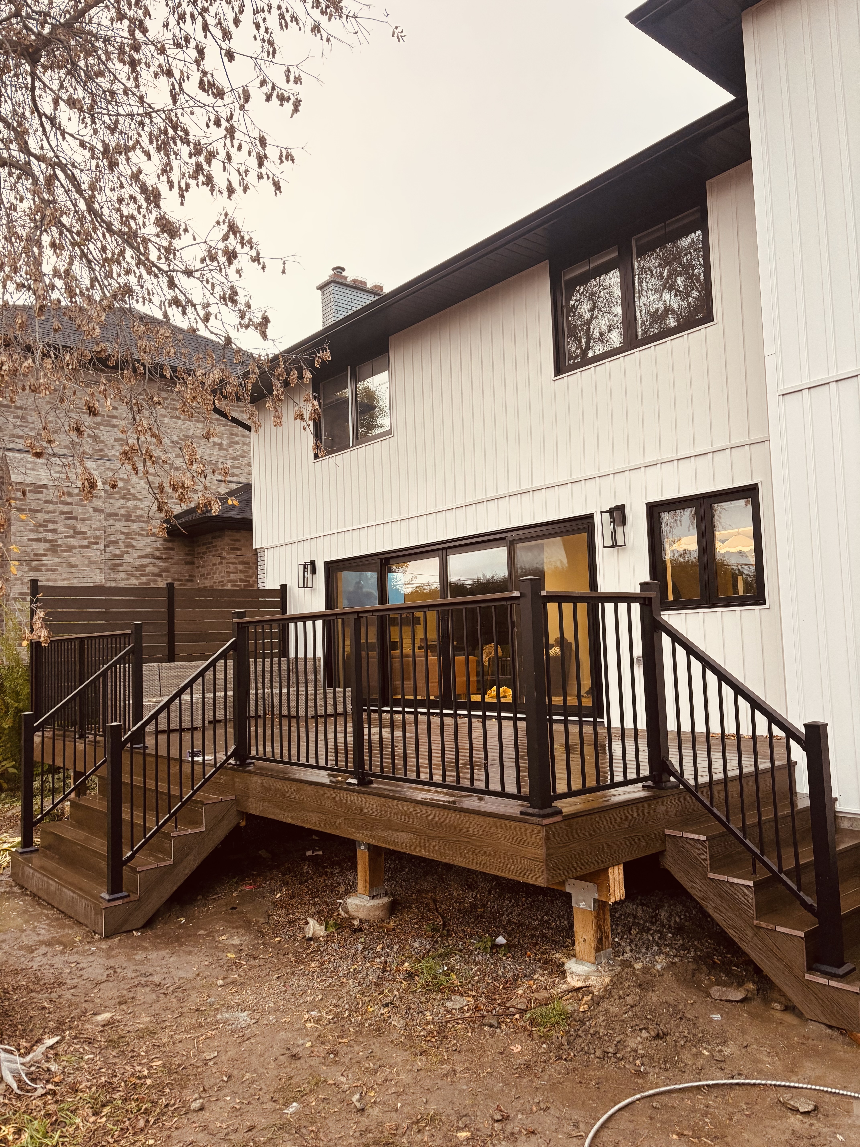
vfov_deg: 67.3
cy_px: 574
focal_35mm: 26
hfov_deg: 53.1
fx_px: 861
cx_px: 430
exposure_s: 1/60
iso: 160
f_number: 1.6
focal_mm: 5.96
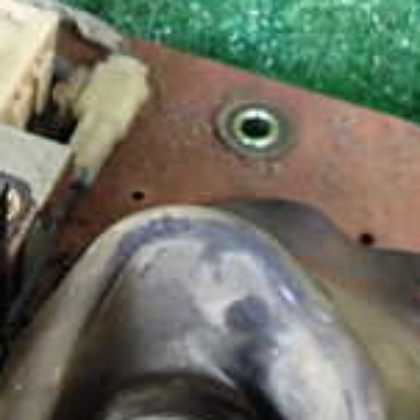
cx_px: -89
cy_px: 392
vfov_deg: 19.3
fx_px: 1208
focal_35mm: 88
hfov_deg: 18.6
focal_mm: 4.5
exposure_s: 1/30
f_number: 2
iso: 500
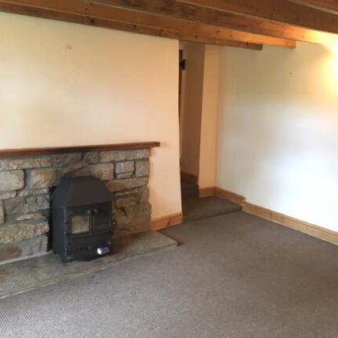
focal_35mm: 35
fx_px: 387
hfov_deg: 47.2
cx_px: 178
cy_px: 168
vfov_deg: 47.2
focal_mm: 4.15
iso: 500
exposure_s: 1/17
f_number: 2.2
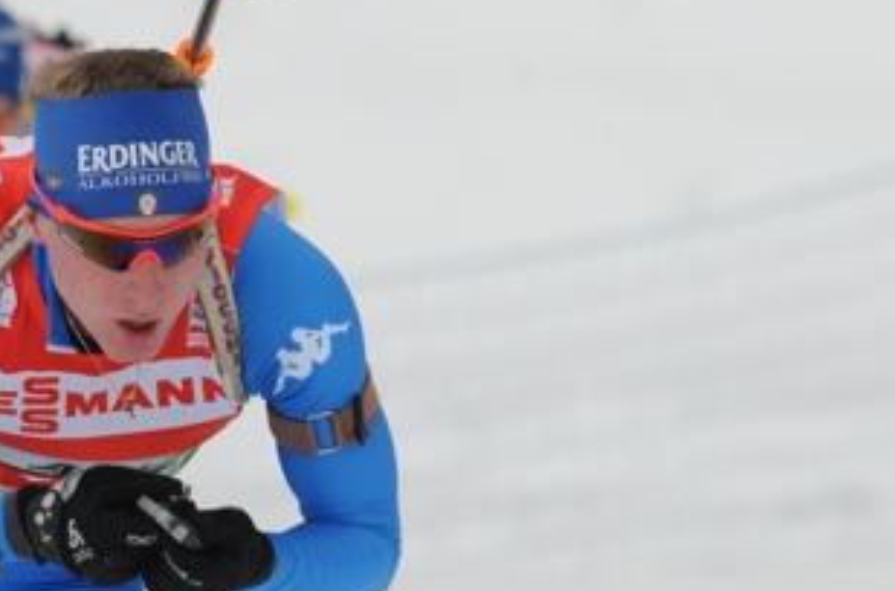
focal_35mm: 1089
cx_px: 180
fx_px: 26991
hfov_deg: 1.9
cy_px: 404
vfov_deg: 1.3
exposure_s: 1/1000
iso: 800
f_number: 9
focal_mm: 400
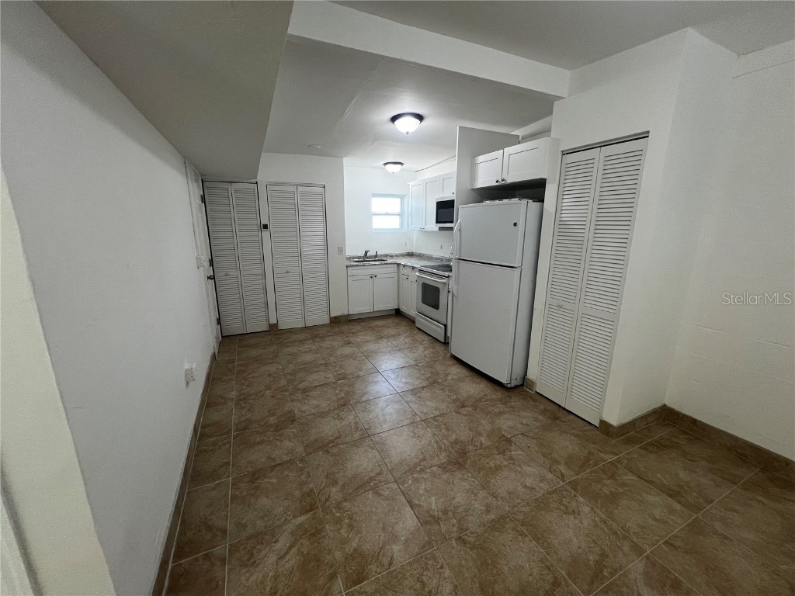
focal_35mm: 13
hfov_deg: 106.2
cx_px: 398
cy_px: 298
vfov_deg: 89.9
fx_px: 299
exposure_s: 1/120
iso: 160
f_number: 1.8
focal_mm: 1.57
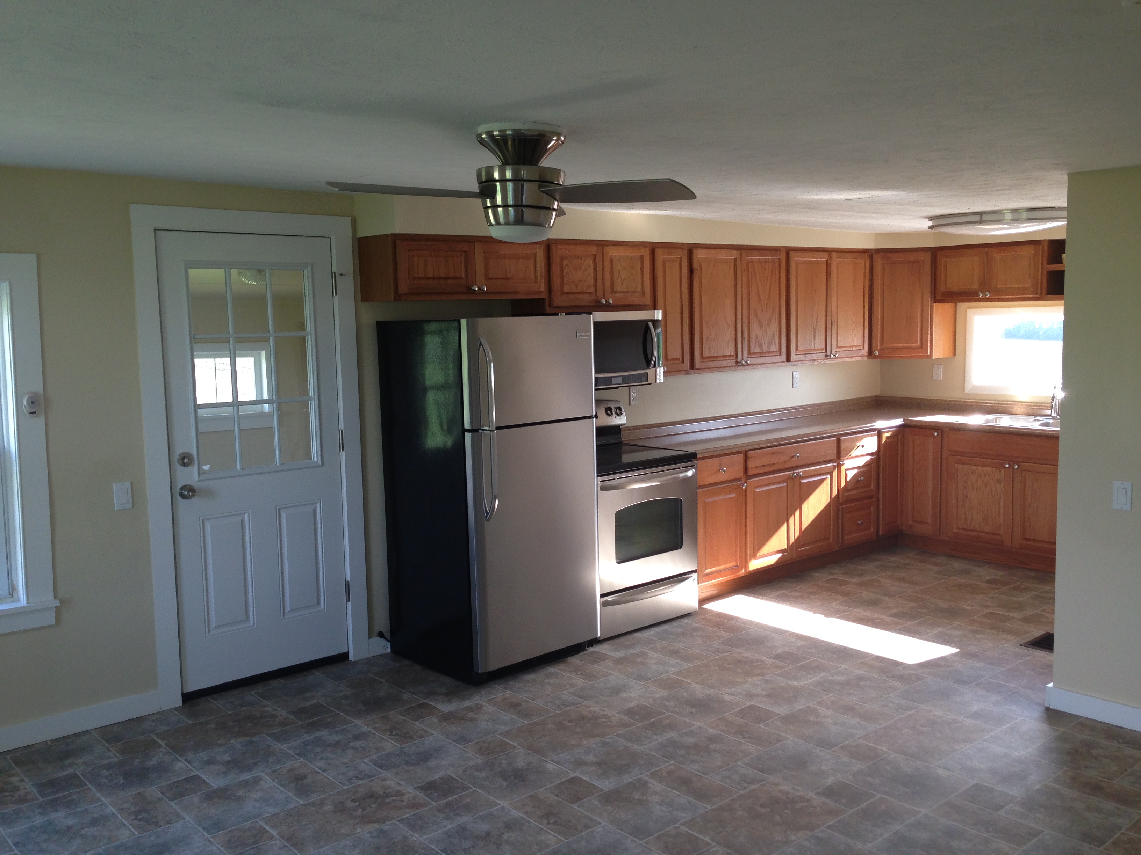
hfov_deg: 55.4
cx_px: 570
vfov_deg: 42.9
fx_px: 1088
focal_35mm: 33
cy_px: 428
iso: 64
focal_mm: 4.12
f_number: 2.4
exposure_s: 1/60
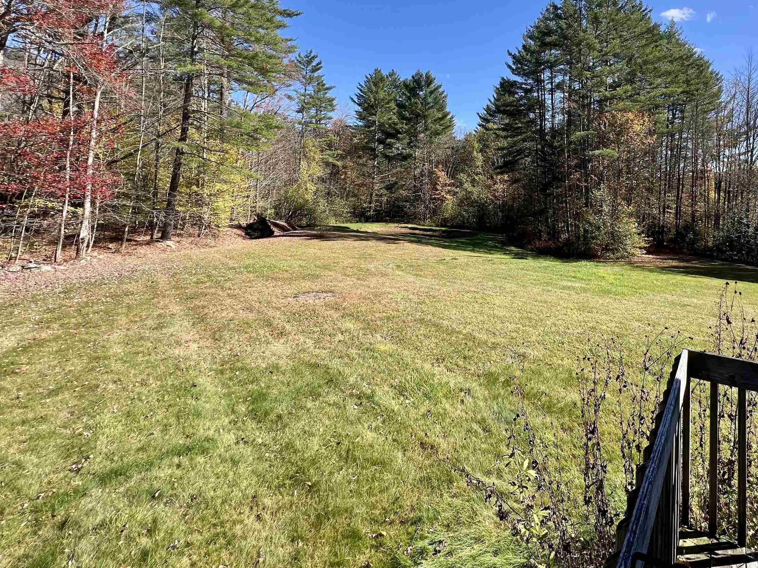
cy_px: 182
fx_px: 394
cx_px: 487
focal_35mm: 18
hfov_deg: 85.5
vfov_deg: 69.2
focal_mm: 1.57
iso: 32
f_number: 1.8
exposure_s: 1/619
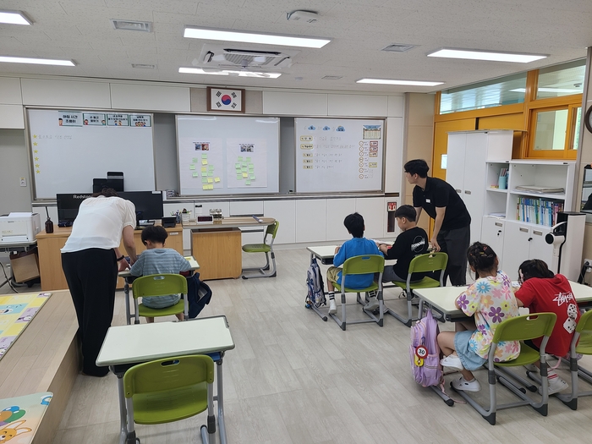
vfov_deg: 53.1
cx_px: 296
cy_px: 222
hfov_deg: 67.3
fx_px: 445
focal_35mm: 26
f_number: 1.8
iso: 64
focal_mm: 5.4
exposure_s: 1/120
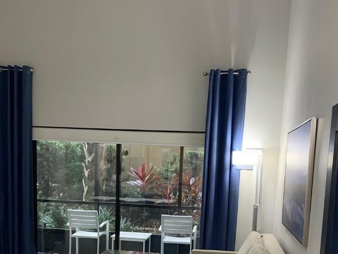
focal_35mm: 49
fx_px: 479
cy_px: 232
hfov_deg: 38.9
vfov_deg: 28.5
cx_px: 159
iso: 320
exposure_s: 1/60
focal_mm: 4.25
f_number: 1.8
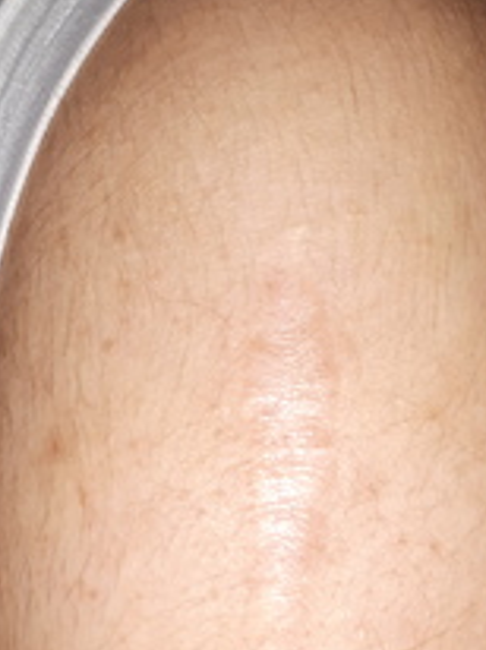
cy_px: 659
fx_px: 1182
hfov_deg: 23.1
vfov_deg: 28.7
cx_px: 344
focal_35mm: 63
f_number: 1.9
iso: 50
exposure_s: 1/120
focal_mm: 3.6
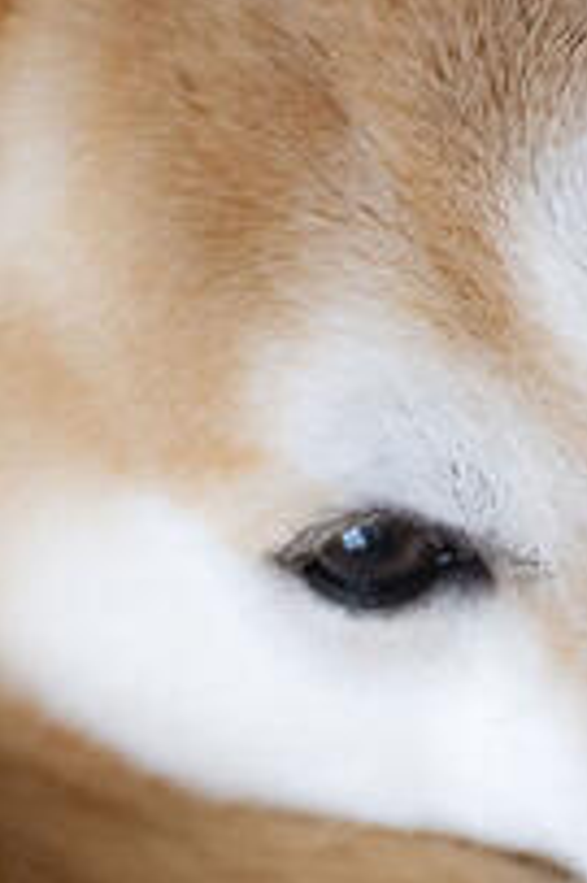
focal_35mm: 382
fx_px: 9358
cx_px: 587
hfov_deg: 3.6
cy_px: 457
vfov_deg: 5.4
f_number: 3.9
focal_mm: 86
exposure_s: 1/25
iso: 1250
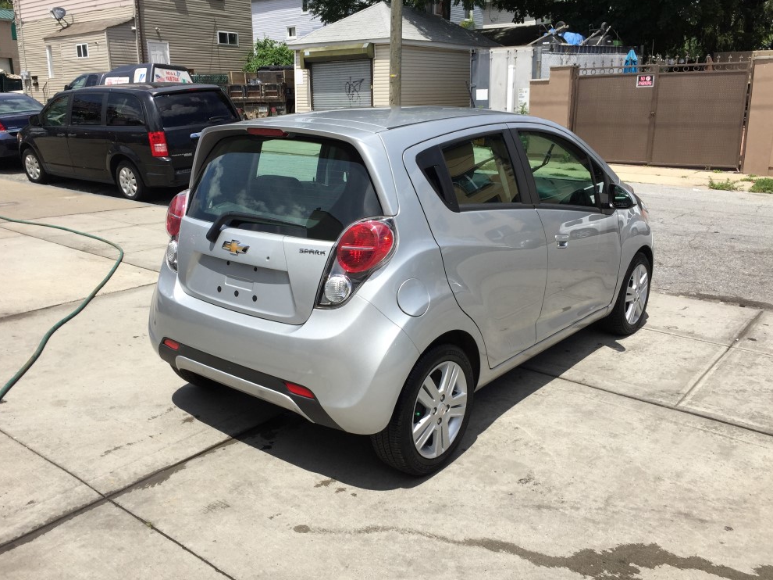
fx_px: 670
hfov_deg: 60.0
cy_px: 281
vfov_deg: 46.8
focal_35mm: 30
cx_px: 376
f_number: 2.2
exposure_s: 1/2083
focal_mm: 4.15
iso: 32
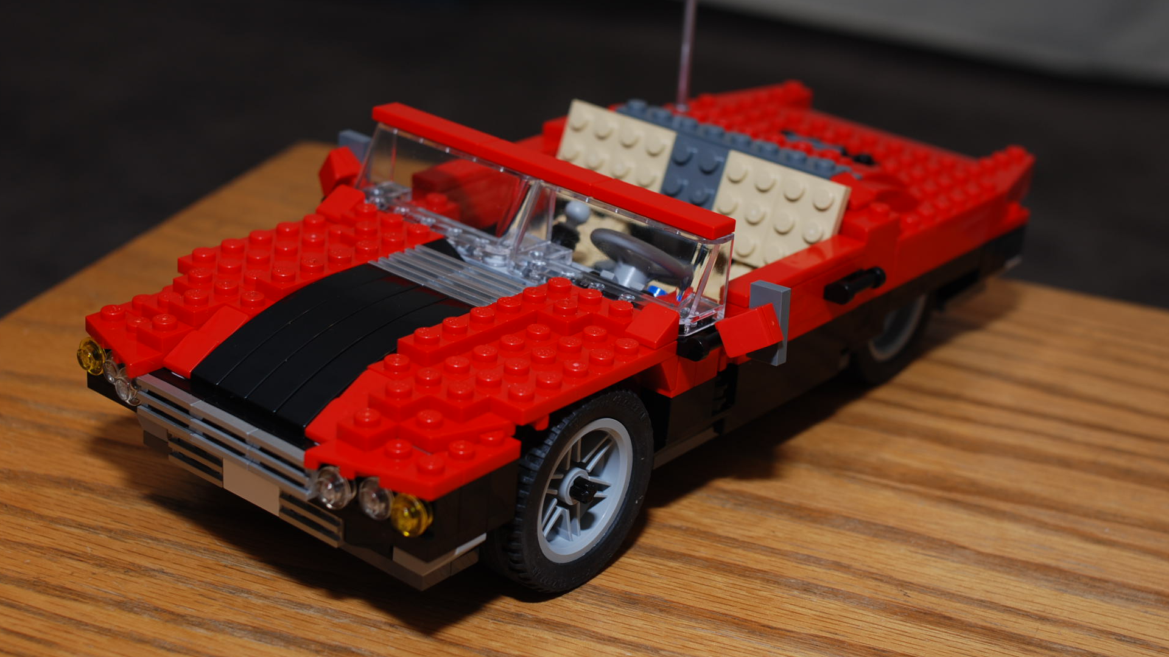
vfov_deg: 21.6
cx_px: 581
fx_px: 1721
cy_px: 324
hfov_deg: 37.5
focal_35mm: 56
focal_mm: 35
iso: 100
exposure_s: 1/50
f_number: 5.6
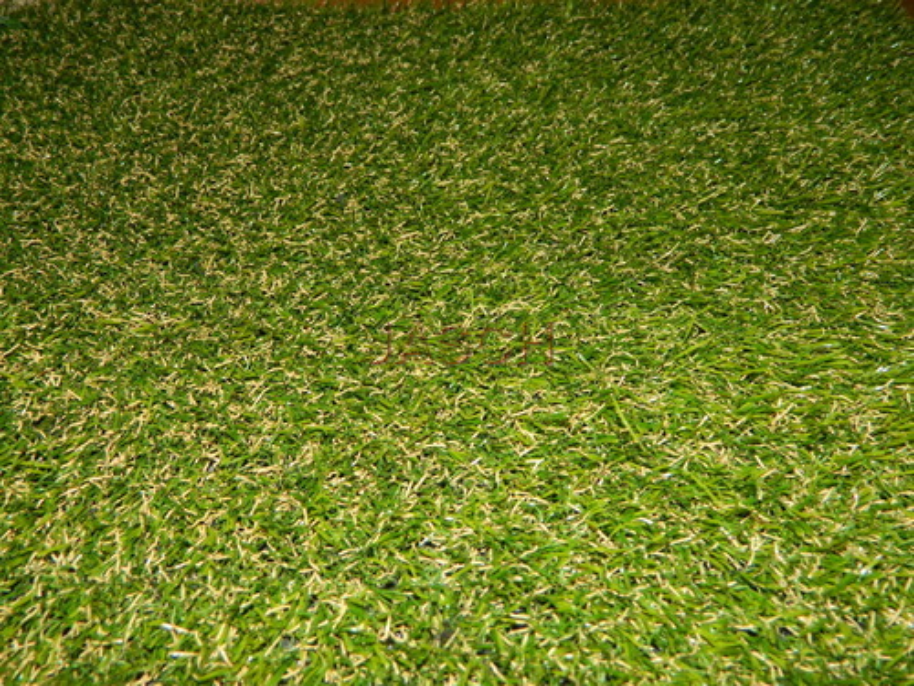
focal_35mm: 35
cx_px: 457
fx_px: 924
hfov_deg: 52.6
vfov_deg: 40.7
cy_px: 343
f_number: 9.4
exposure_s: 1/40
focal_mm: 6.2
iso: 200
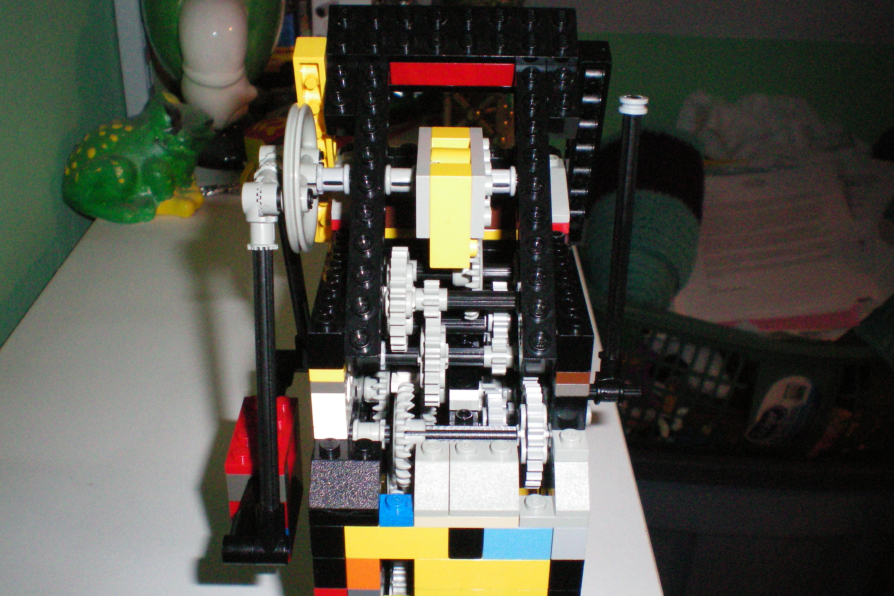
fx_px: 993
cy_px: 320
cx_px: 452
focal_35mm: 40
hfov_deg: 48.5
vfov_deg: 33.4
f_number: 4.6
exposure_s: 1/60
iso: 400
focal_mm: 6.3
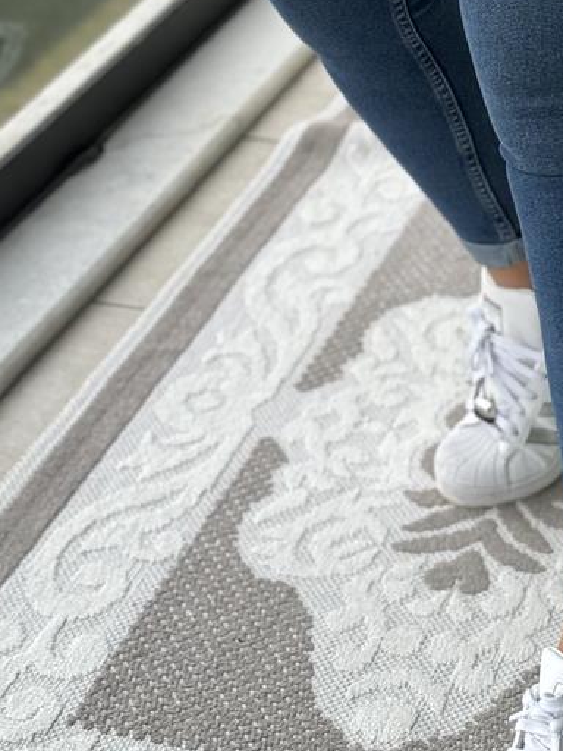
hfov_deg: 11.7
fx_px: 2711
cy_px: 42
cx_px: 557
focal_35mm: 125
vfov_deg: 15.5
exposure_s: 1/169
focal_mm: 6.86
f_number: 1.78
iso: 64
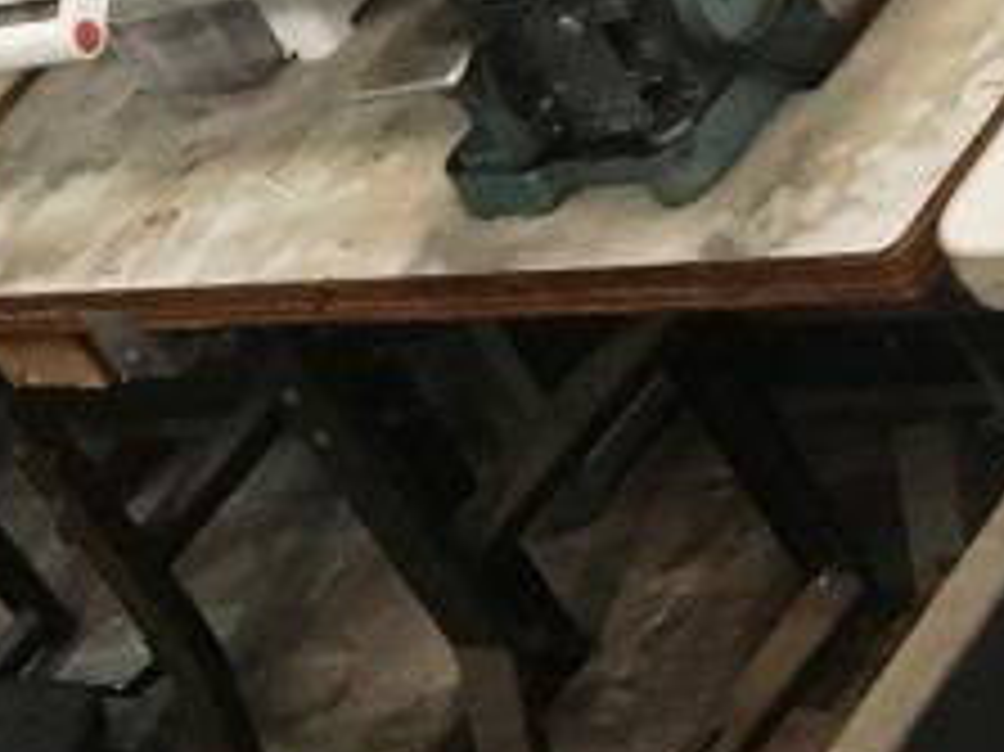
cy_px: 1175
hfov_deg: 14.8
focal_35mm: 133
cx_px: 230
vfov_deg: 10.7
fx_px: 3855
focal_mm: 4.15
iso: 250
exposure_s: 1/15
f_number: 2.2
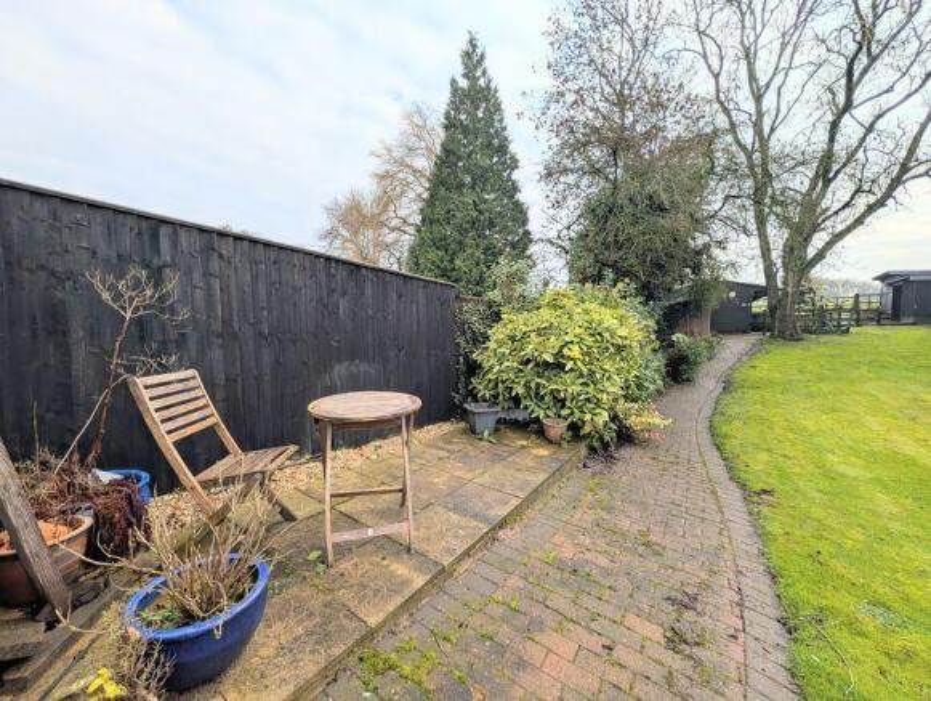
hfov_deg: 110.5
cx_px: 466
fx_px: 323
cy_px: 350
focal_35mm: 12
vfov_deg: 94.6
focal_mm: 2.02
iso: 47
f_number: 1.7
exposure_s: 1/1220
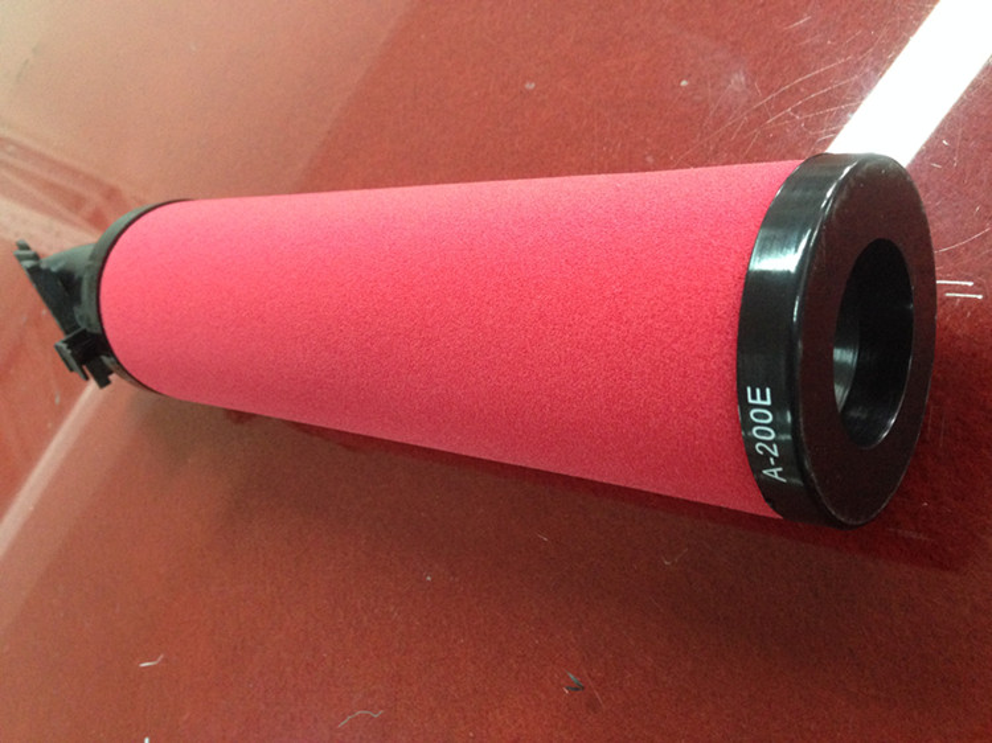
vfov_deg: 42.9
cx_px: 496
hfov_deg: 55.4
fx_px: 945
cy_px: 372
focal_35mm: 33
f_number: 2.4
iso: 320
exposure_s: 1/20
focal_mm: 4.12
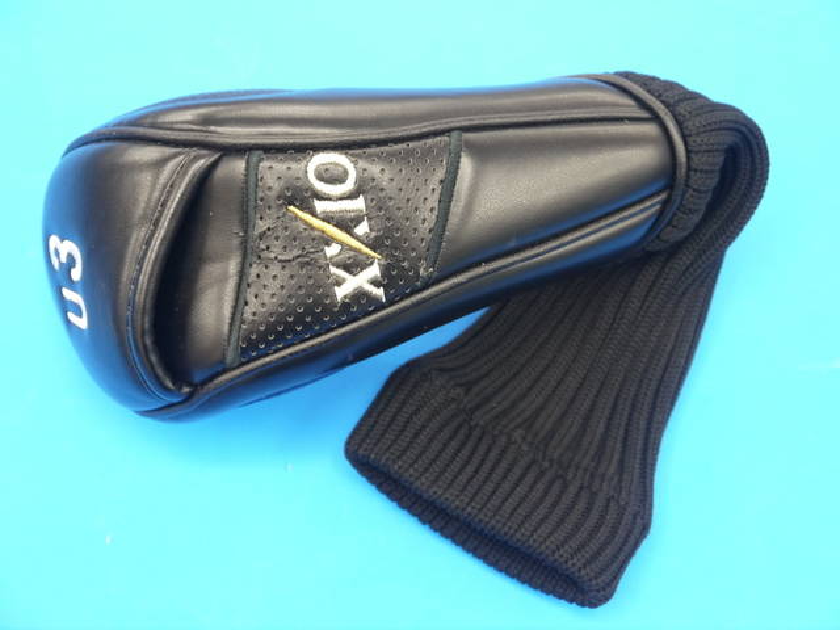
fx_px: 1359
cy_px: 315
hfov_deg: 34.3
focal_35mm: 56
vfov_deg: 26.1
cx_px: 420
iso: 800
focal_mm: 28
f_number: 4.8
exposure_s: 1/50
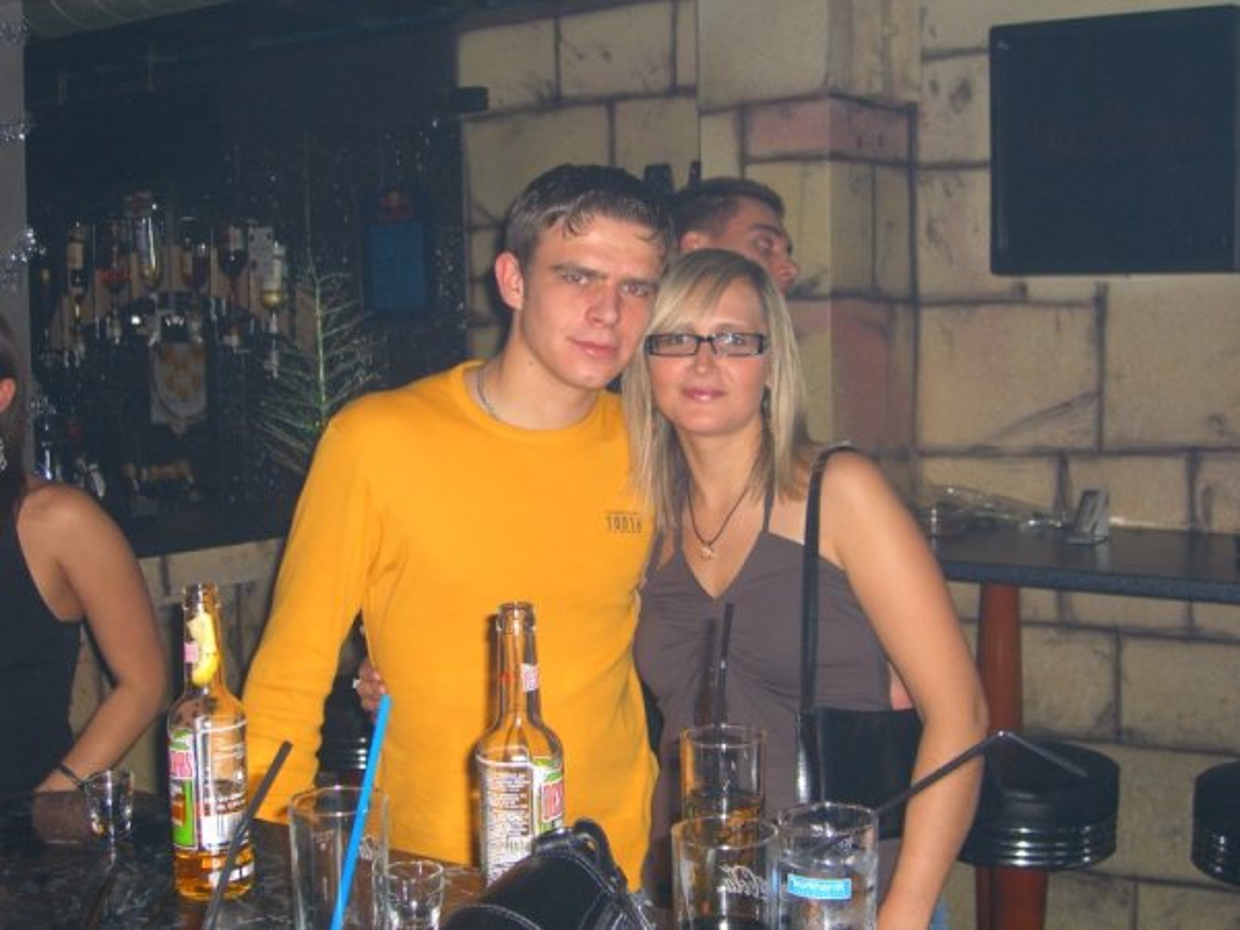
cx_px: 620
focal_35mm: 46
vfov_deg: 31.5
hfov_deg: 41.2
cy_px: 465
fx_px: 1648
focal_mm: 9.5
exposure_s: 1/60
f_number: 3.1
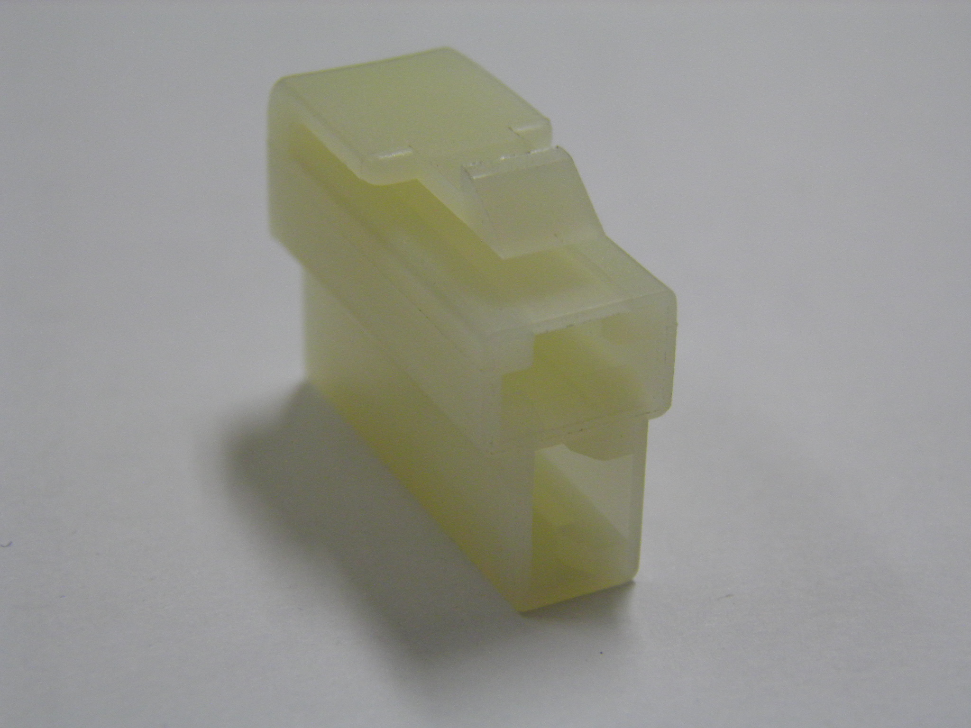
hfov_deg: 23.3
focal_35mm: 84
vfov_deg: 17.6
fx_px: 2356
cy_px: 364
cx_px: 486
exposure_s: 1/40
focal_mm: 15.2
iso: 200
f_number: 3.9
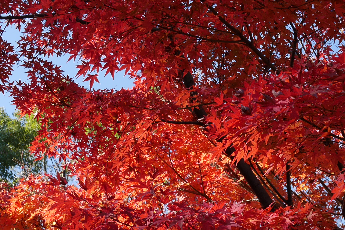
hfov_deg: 24.2
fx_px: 805
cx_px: 172
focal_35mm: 84
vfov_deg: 16.3
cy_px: 122
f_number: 5.6
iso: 200
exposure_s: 1/250
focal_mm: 16
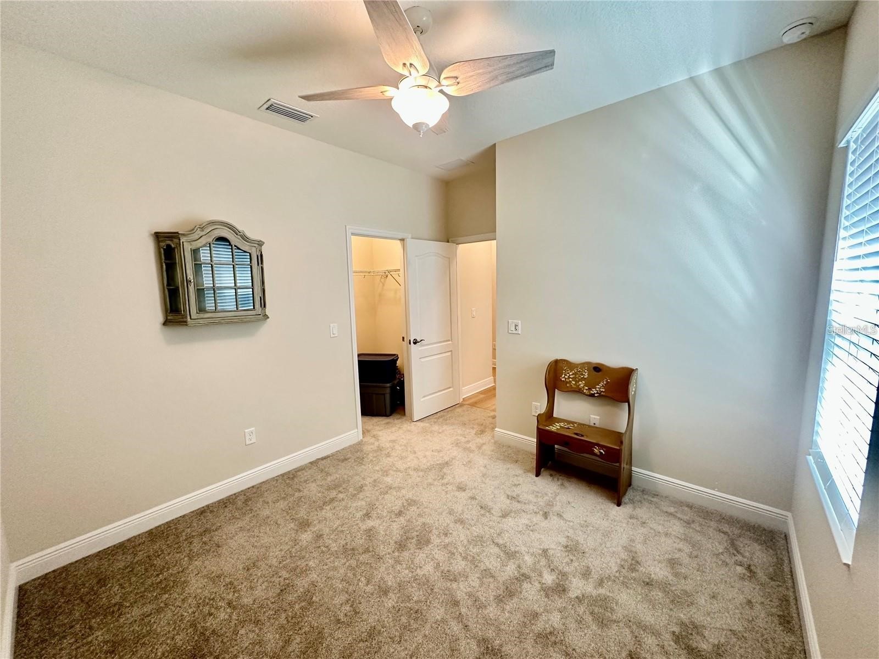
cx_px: 440
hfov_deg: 102.1
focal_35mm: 14
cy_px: 330
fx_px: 356
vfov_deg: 85.7
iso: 250
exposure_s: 1/120
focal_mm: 2.22
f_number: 2.2
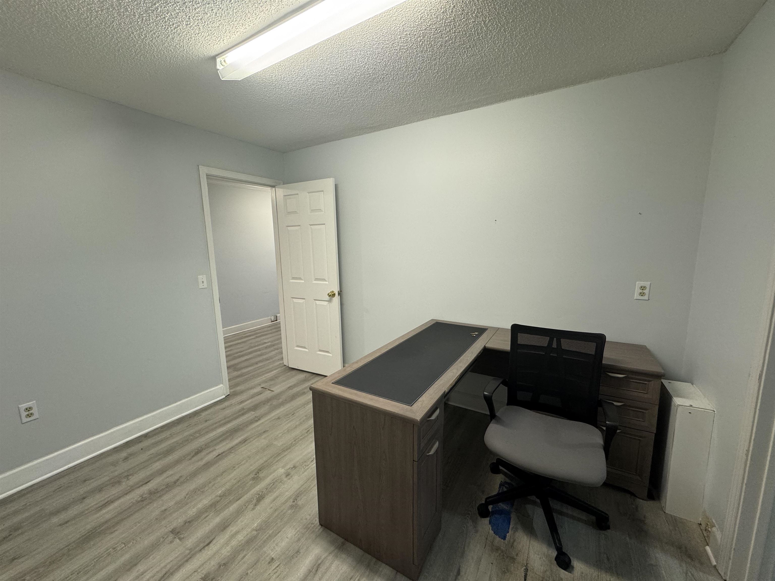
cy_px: 290
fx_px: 313
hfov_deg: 102.1
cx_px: 388
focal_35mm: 14
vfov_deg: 85.7
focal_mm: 2.22
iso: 200
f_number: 2.2
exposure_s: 1/60
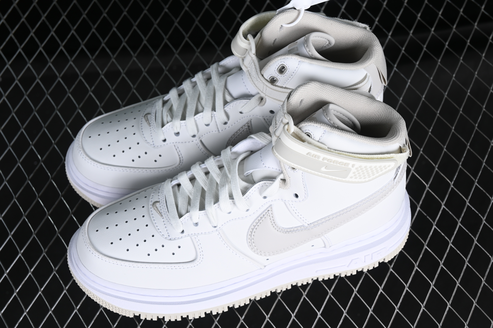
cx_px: 246
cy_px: 164
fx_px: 1027
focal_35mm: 75
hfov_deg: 27.0
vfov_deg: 18.2
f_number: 7.1
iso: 160
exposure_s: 1/80
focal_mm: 50
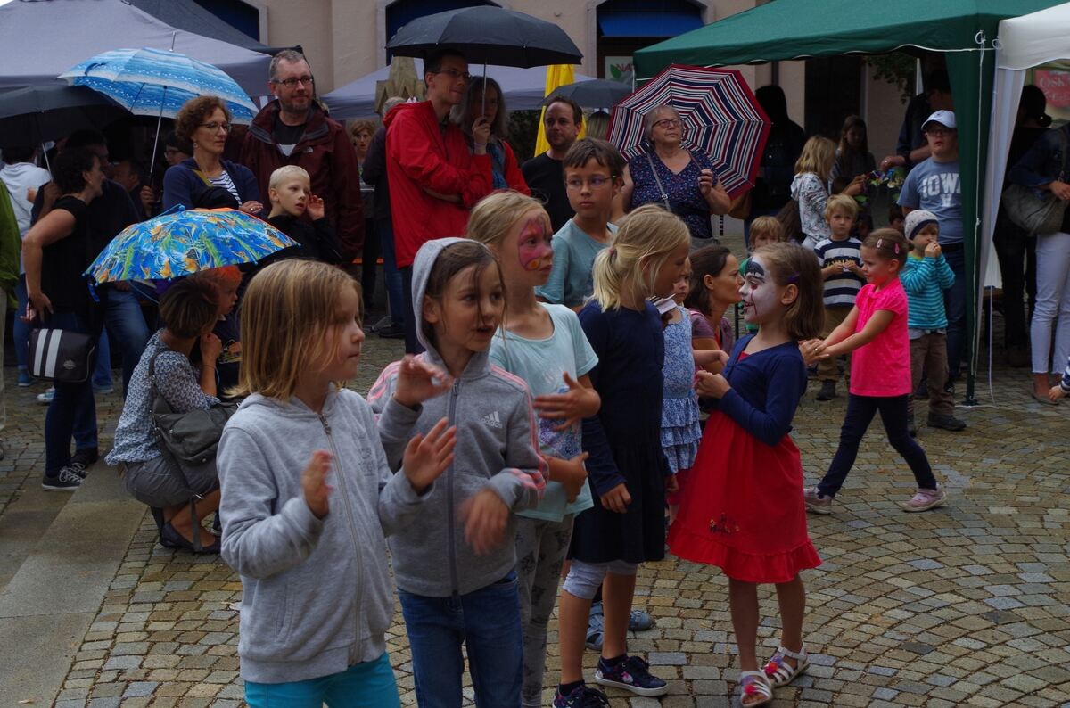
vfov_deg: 27.4
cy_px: 354
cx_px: 535
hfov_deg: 40.4
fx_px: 1453
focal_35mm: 49
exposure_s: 1/60
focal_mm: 32.5
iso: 400
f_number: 6.3
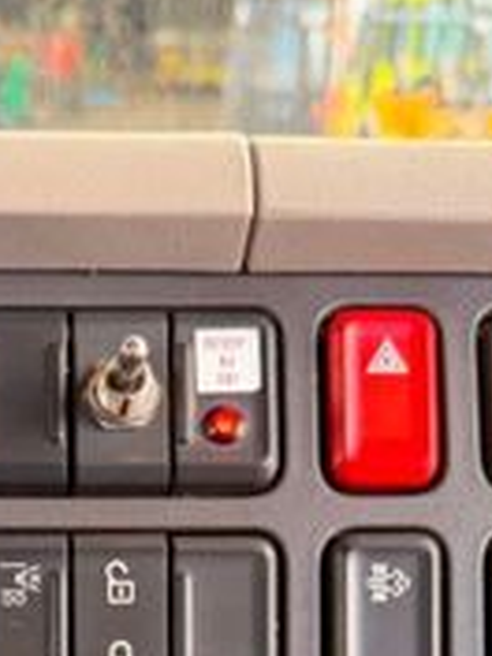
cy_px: 824
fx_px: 1554
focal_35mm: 82
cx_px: -4
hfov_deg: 17.6
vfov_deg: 21.8
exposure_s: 1/121
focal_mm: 6.76
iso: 125
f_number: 1.78
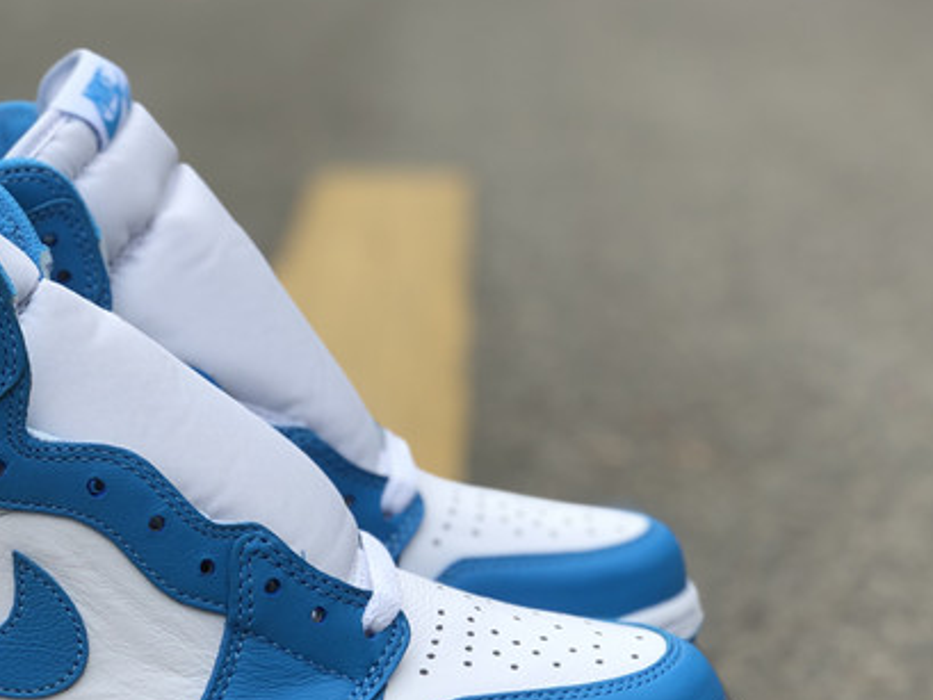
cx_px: 151
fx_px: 2534
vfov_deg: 15.6
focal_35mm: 94
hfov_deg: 20.6
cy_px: 562
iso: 16
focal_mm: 6
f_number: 2.4
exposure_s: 1/289
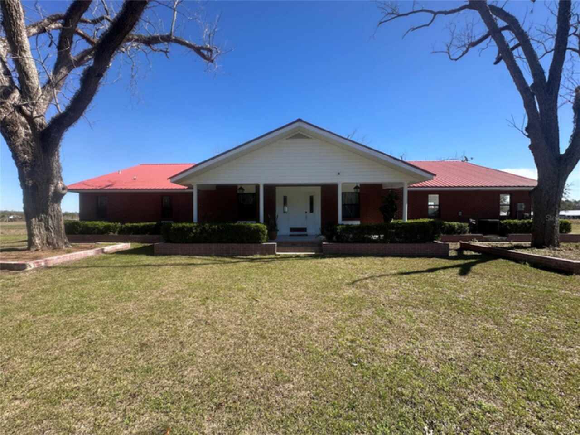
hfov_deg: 102.1
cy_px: 218
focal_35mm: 14
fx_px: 235
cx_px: 290
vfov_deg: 85.7
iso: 40
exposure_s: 1/972
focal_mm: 2.22
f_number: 2.2
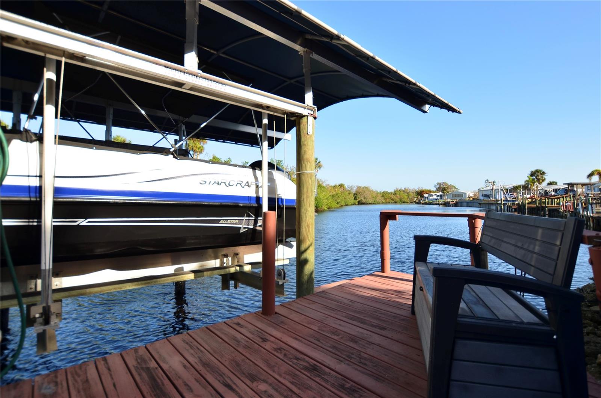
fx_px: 250
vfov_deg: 77.0
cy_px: 199
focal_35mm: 15
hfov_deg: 100.5
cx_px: 300
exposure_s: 1/500
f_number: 3.5
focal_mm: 10
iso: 100
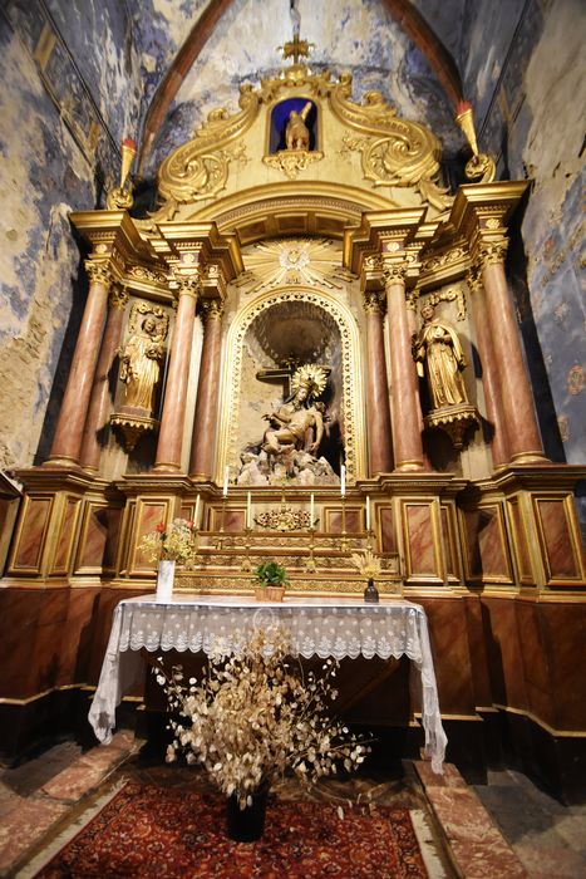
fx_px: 366
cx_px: 293
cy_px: 440
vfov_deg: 100.4
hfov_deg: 77.4
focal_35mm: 15
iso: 2000
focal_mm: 10
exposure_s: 1/60
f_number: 3.5
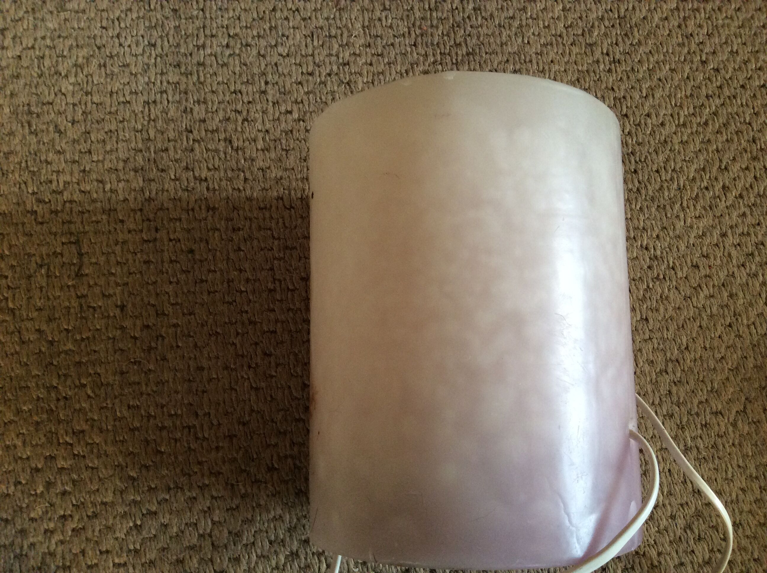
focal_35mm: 32
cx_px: 384
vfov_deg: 44.1
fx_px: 708
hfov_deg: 56.9
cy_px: 286
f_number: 2.4
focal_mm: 3.3
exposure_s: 1/25
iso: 125
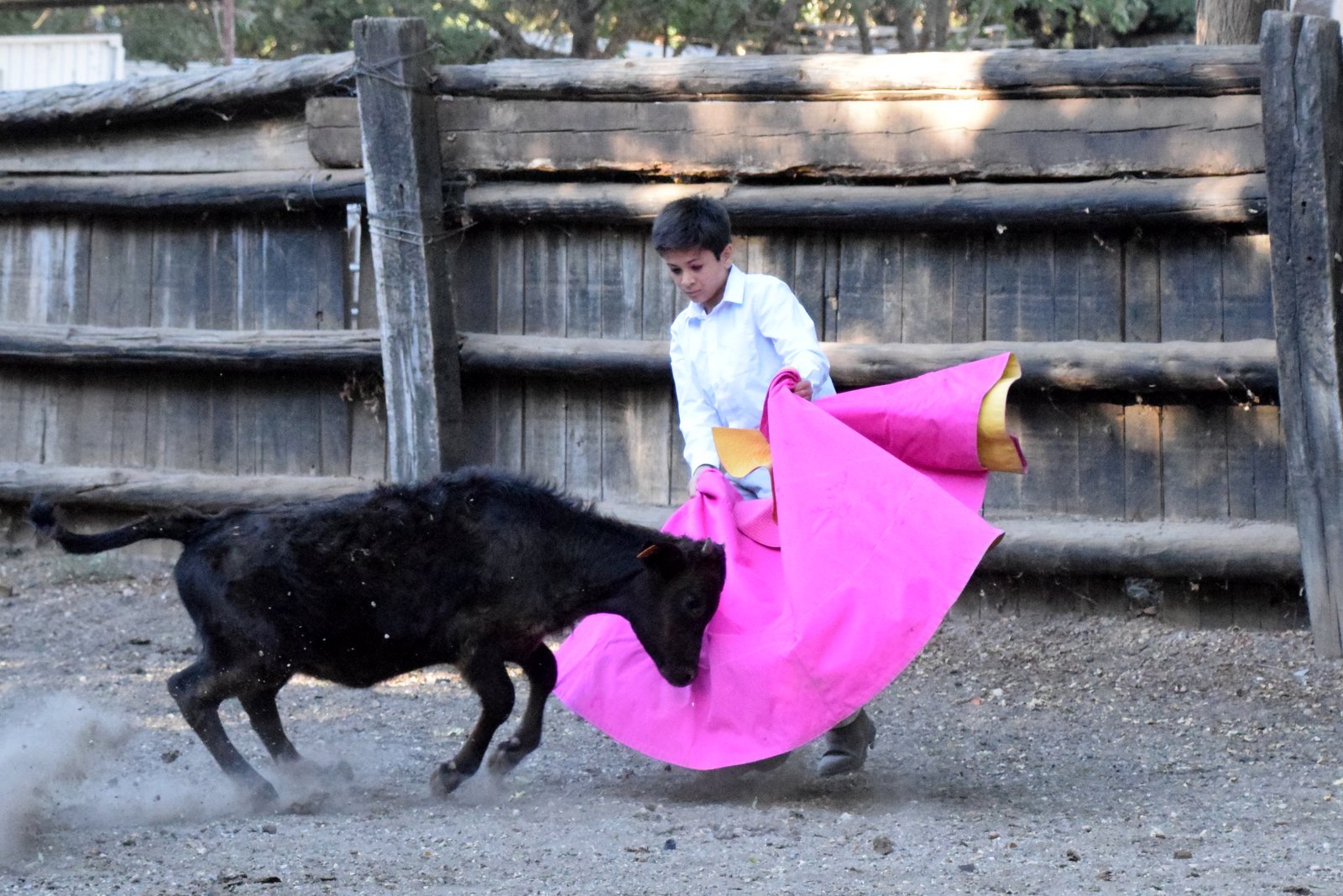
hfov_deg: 18.2
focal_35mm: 112
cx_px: 672
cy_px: 448
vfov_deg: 12.2
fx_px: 4198
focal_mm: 75
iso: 8000
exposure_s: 1/1250
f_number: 6.3
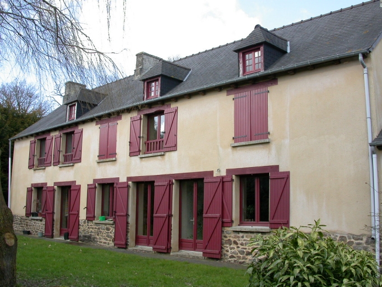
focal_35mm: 38
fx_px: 419
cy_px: 144
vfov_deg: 37.7
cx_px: 191
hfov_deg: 49.0
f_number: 5.3
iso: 100
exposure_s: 1/164
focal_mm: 7.85
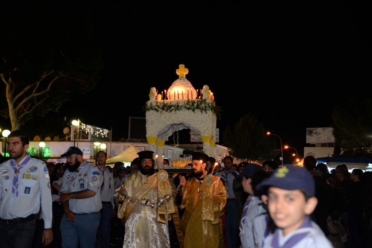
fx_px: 496
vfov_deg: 28.1
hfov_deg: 41.1
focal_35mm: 48
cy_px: 124
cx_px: 186
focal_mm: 48
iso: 1000
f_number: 2.8
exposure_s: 1/30
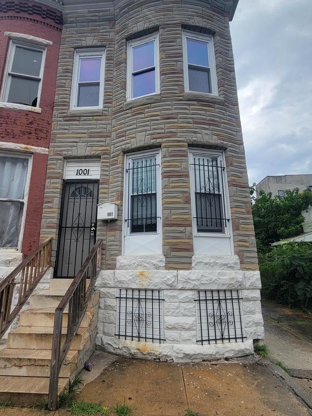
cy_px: 209
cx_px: 143
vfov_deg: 91.0
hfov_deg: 74.6
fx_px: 204
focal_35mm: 17
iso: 50
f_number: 2.2
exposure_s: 1/338
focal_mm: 2.2
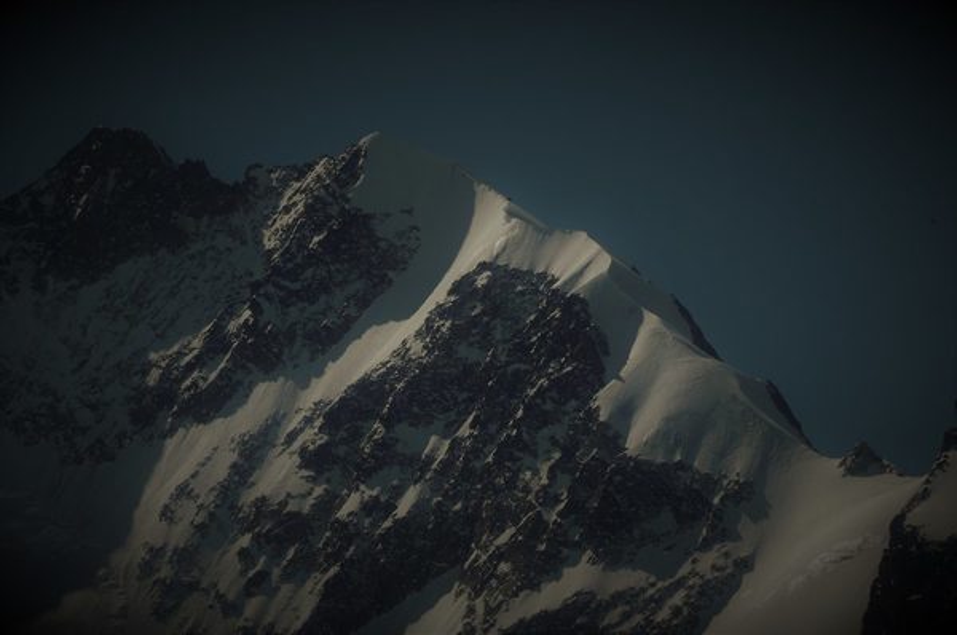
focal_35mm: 450
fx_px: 11943
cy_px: 318
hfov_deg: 4.6
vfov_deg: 3.0
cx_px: 478
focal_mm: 300
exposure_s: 1/400
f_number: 22
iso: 200
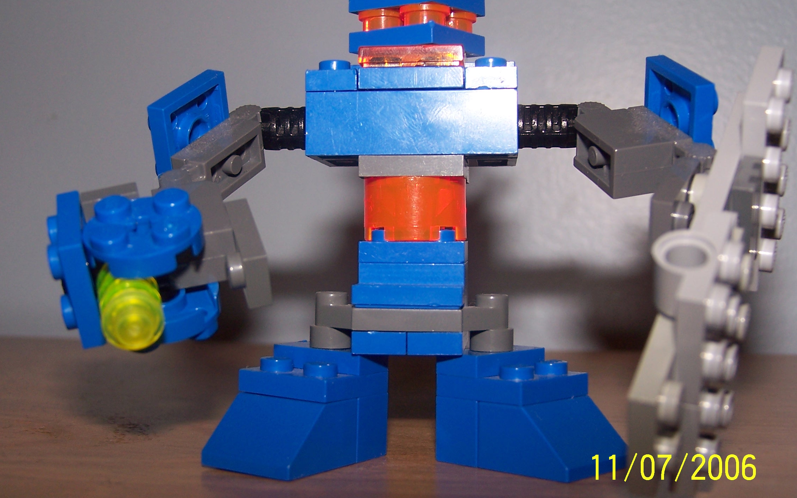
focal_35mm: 55
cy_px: 239
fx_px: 1194
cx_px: 397
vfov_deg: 23.5
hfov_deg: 36.9
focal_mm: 8.5
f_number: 3.2
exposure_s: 1/60
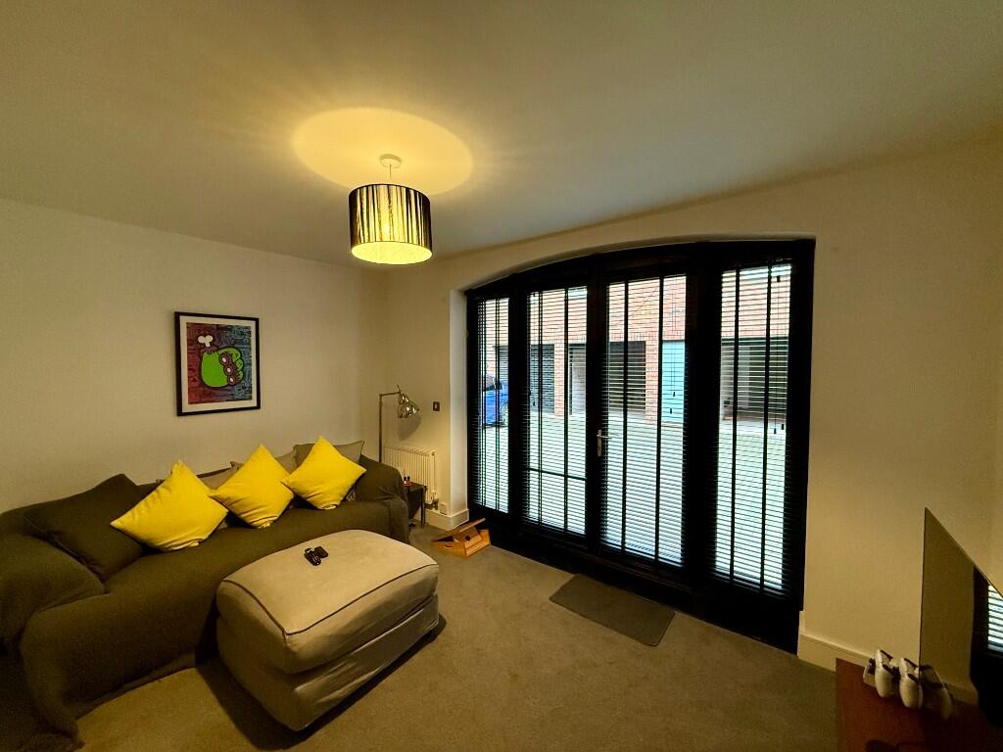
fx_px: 406
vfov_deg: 85.7
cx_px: 502
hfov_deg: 102.1
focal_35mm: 14
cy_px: 376
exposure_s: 1/50
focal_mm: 2.22
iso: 400
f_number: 2.2
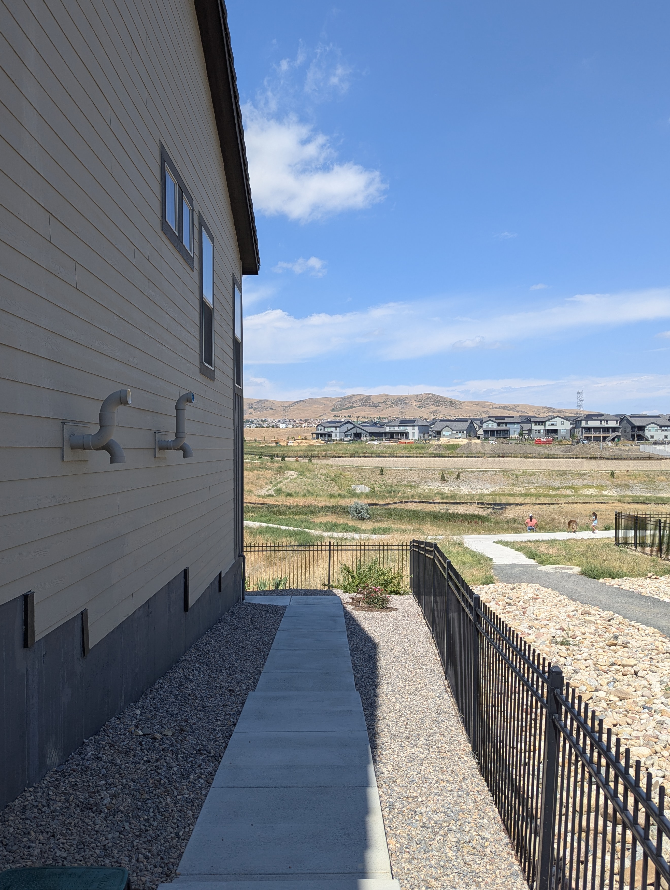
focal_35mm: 28
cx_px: 350
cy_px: 468
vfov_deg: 63.3
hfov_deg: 49.8
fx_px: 721
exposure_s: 1/2179
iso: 52
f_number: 1.85
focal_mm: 6.81
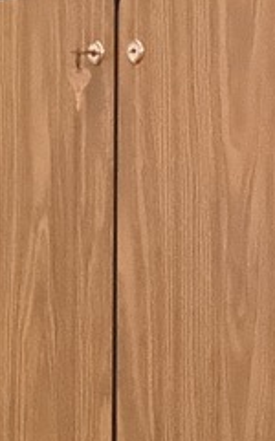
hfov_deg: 2.9
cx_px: -154
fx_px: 5424
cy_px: 845
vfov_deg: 4.6
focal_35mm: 451
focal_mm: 16.89
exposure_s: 1/30
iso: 1600
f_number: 2.8
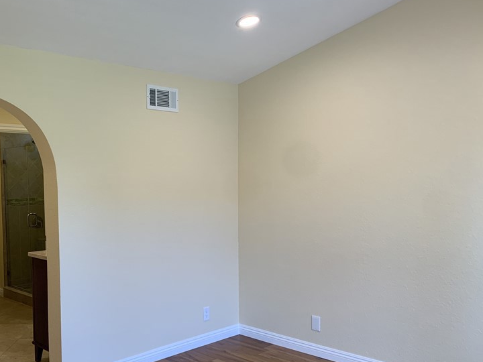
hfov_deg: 49.5
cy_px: 216
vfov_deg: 38.5
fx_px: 516
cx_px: 172
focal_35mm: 37
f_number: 1.8
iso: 80
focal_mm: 4.25
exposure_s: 1/121
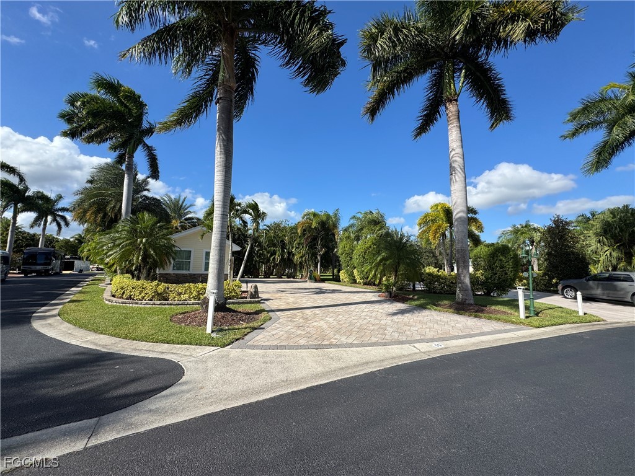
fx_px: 257
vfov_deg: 85.7
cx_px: 318
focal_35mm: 14
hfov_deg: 102.1
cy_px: 238
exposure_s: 1/1976
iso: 40
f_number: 2.2
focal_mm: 2.22
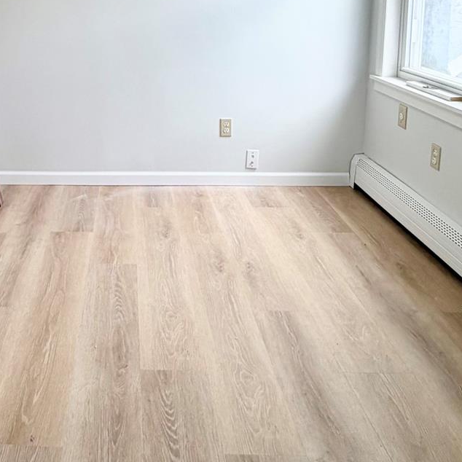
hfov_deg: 50.6
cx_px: 90
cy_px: 83
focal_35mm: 30
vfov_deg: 50.3
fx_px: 453
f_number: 2.2
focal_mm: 2.22
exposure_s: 1/120
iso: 64
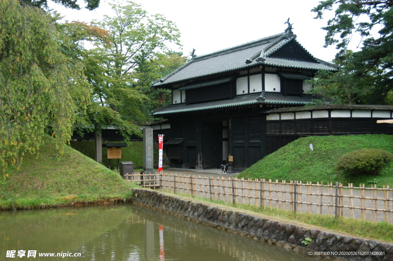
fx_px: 524
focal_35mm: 48
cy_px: 130
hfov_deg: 41.1
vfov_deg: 28.0
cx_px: 196
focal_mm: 32
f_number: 6.3
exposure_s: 1/60
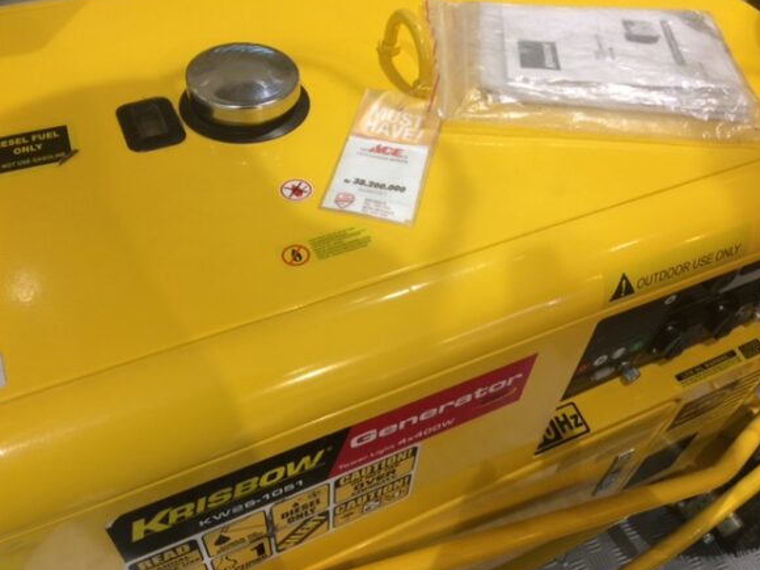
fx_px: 659
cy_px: 283
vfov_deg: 46.8
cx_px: 383
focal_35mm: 30
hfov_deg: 60.0
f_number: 2.2
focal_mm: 4.15
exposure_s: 1/33
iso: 64
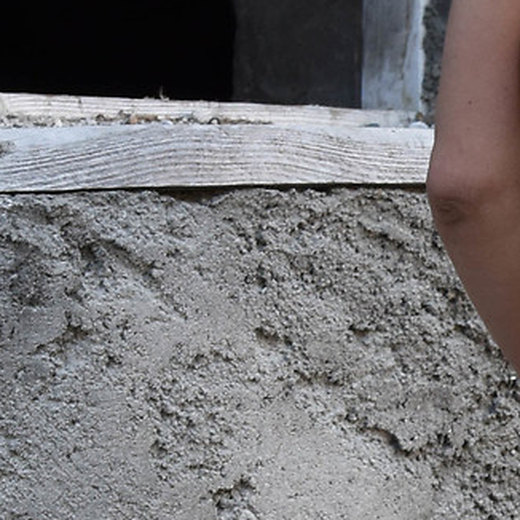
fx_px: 3195
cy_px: 455
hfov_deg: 9.2
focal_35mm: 188
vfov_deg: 9.3
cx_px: 609
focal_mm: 30
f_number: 6.3
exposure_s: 1/125
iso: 500
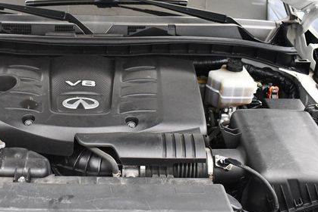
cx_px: 78
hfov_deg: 35.4
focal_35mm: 55
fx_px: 486
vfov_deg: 24.6
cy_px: 124
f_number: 3.5
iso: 3200
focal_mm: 18
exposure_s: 1/100
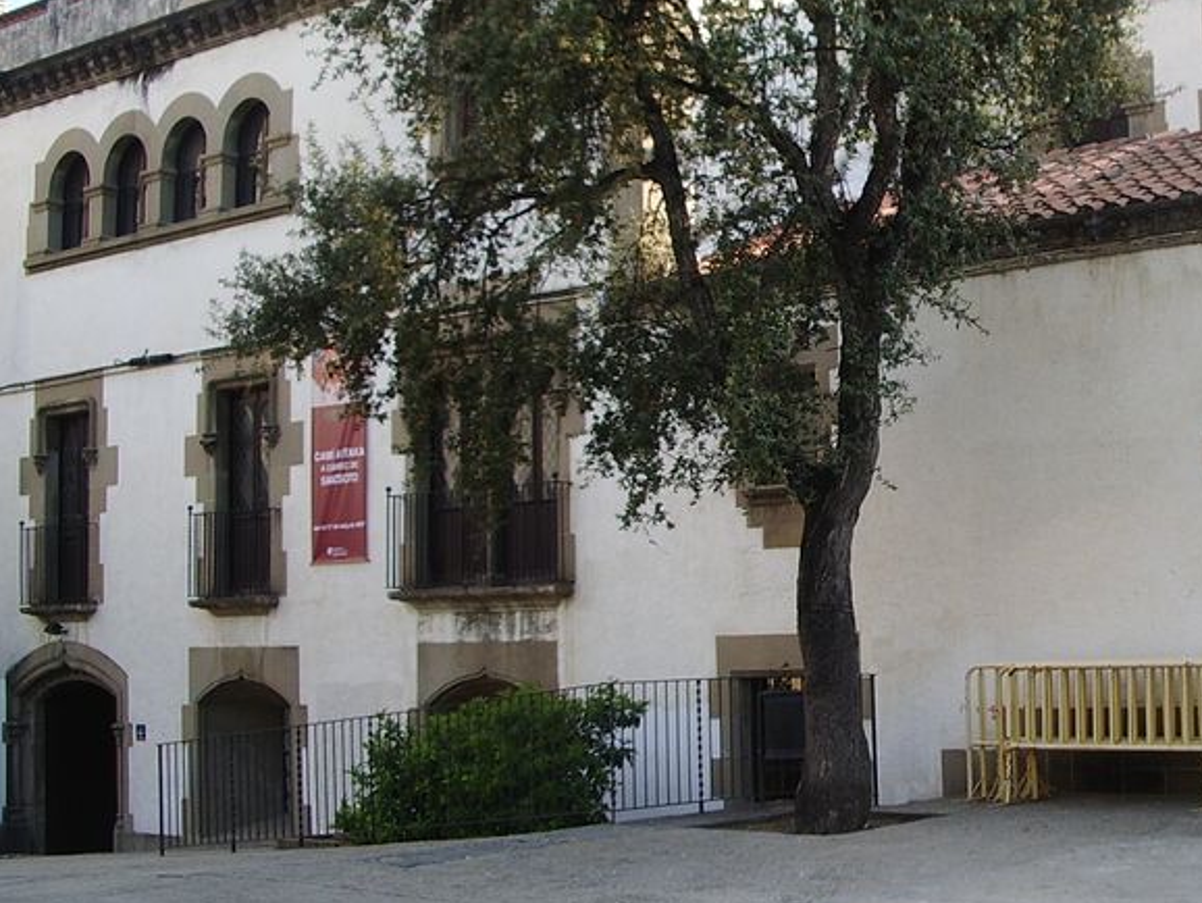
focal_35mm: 62
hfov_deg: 30.2
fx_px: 2154
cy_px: 414
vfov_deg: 23.7
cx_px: 1015
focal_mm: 5.8
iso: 50
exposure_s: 1/100
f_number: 4.3
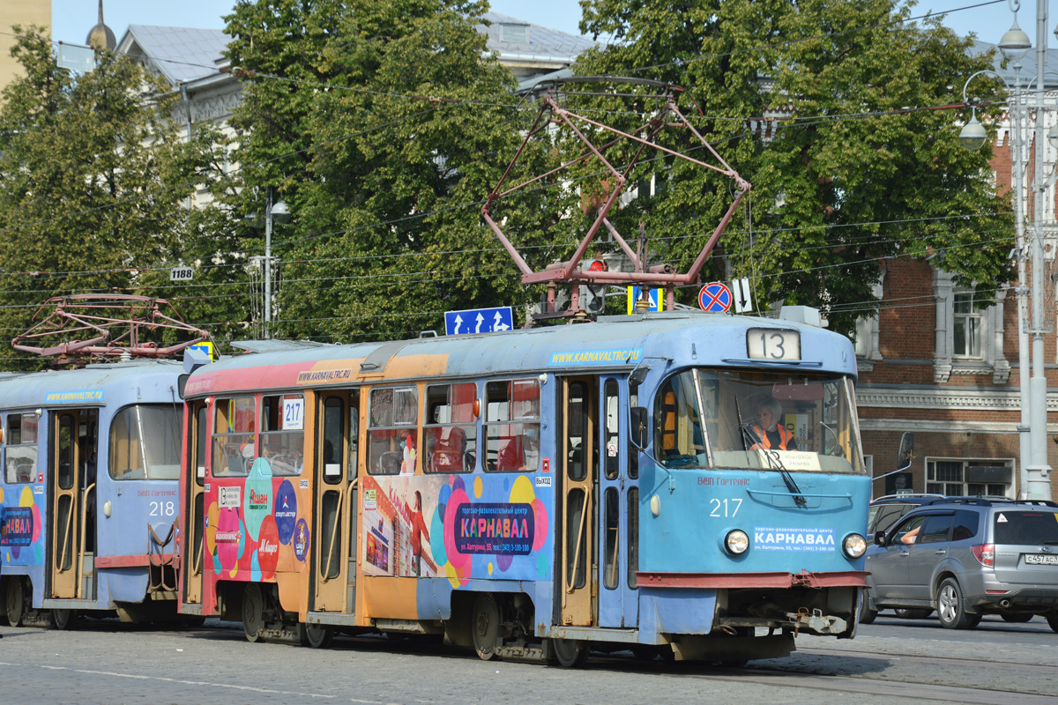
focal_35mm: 138
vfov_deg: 9.9
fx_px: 4055
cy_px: 352
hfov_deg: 14.9
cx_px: 529
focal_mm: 92
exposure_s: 1/320
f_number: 7.1
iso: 100
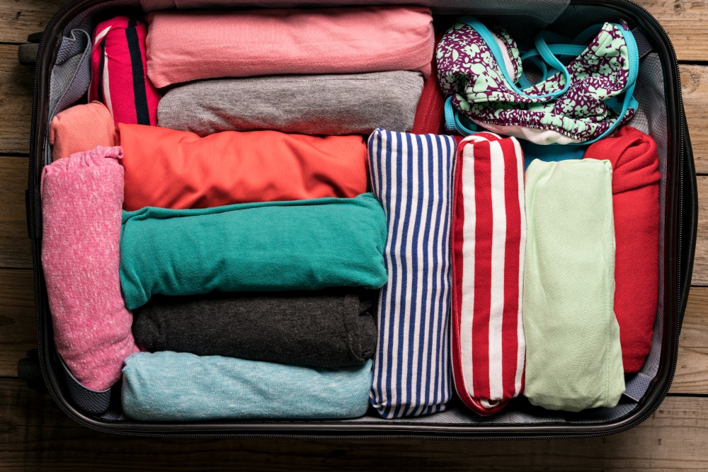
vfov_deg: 24.6
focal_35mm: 55
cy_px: 236
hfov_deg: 36.2
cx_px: 354
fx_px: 1082
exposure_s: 1/125
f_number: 10
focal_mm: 55
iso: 500
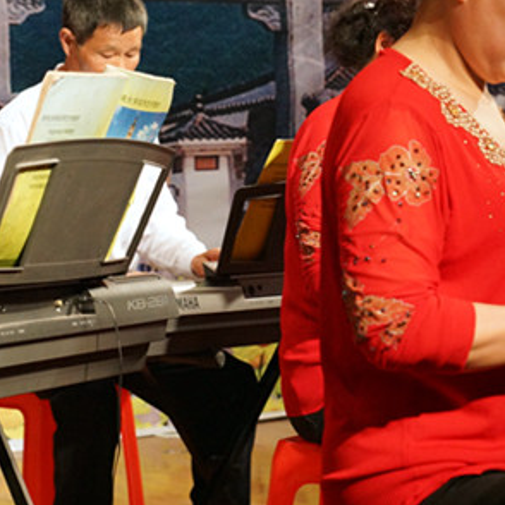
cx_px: 172
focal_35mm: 152
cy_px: 114
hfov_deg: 11.5
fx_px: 2511
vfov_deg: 11.5
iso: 1250
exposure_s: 1/80
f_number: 4
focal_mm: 45
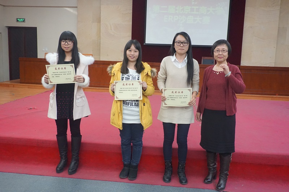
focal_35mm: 32
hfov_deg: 59.5
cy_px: 96
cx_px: 144
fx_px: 253
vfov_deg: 41.7
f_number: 4
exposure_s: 1/160
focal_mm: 21
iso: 3200
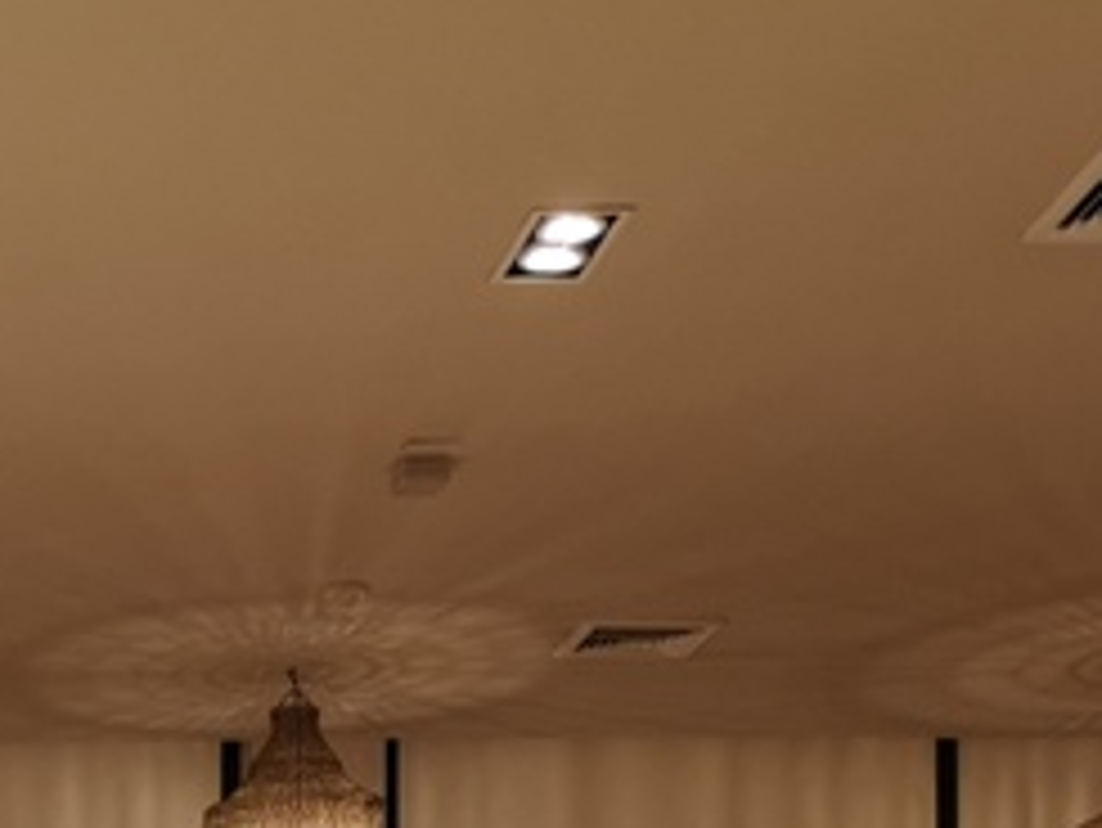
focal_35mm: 88
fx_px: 2803
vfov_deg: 15.2
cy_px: 1336
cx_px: -175
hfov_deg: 20.9
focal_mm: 3.95
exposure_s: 1/33.3
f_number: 1.8
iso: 250
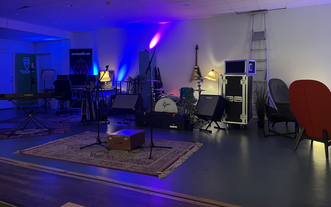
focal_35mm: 28
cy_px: 83
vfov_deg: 44.3
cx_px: 164
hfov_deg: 66.5
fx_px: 253
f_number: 1.6
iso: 640
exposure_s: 1/31
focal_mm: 5.1
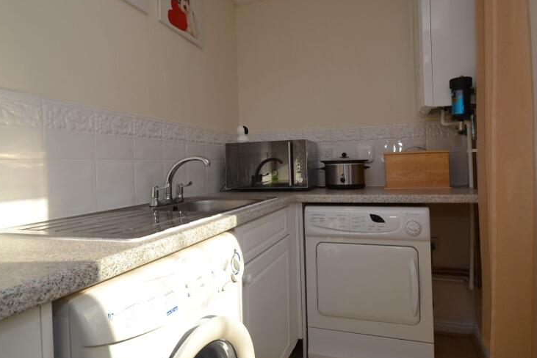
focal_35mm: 21
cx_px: 284
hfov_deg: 81.1
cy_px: 162
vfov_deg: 59.4
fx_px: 313
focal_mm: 10
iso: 100
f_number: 7.1
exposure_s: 1/200
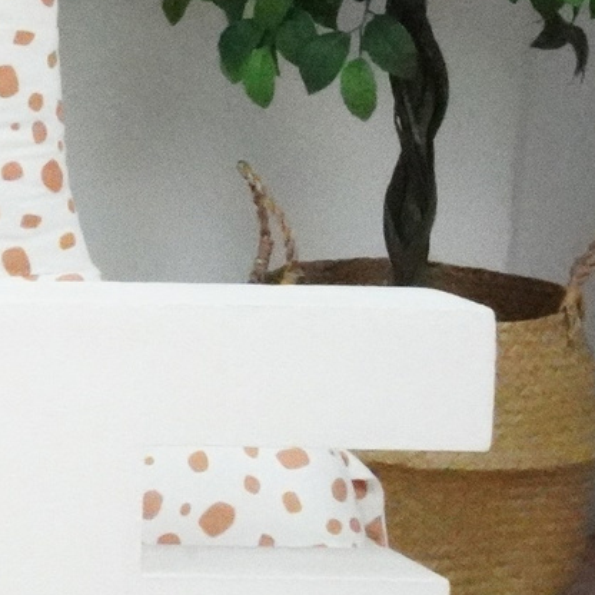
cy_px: 107
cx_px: -1008
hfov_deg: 8.4
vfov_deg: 9.5
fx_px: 3559
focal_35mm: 183
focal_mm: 35
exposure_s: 1/250
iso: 51200
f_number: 22
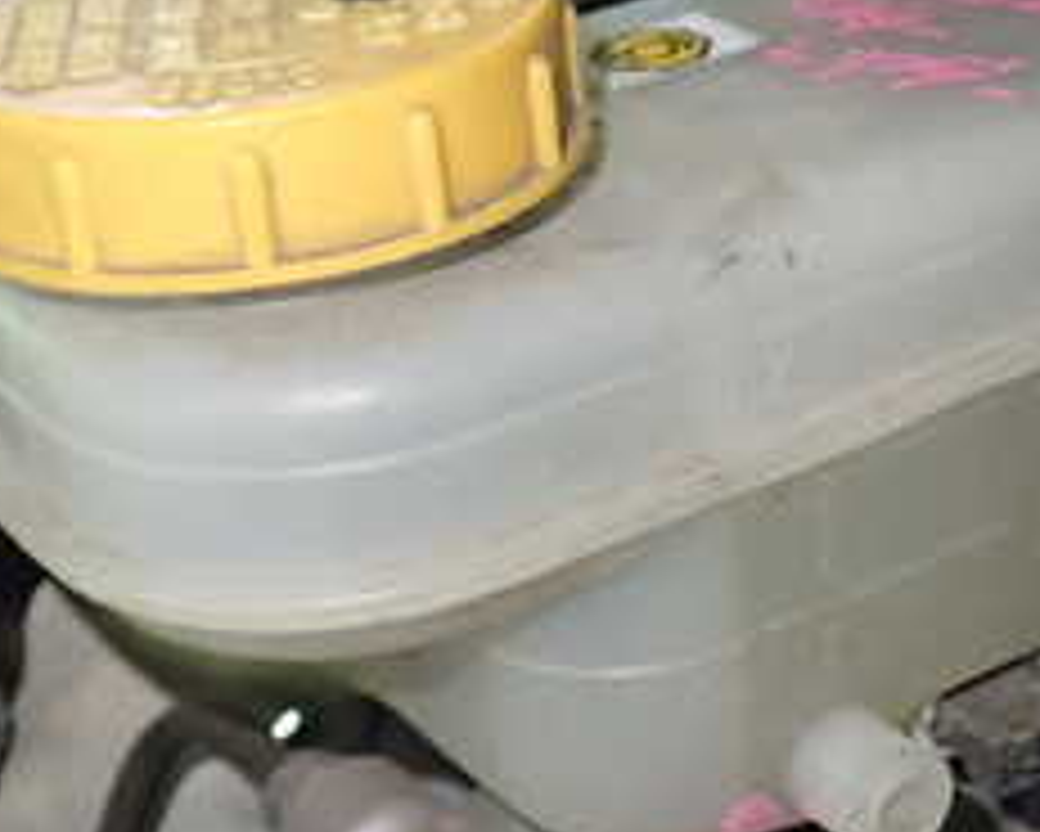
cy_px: 634
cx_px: 558
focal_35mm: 76
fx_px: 2340
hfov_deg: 25.0
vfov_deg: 20.0
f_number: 2.3
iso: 320
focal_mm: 5.4
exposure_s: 1/30
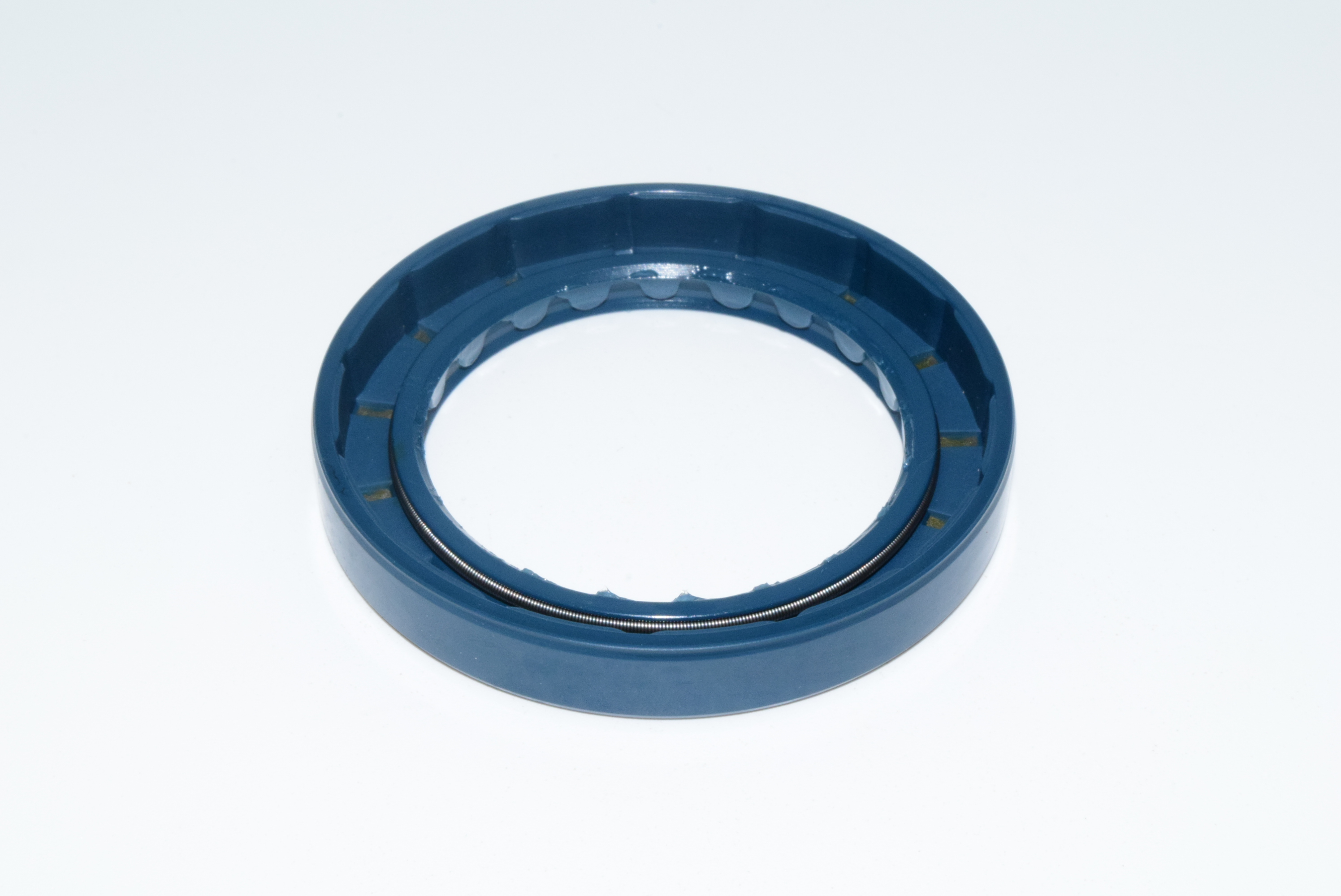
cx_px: 670
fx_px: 2684
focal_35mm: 72
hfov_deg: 28.1
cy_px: 448
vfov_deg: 19.0
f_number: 36
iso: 1600
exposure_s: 1/60
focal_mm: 48
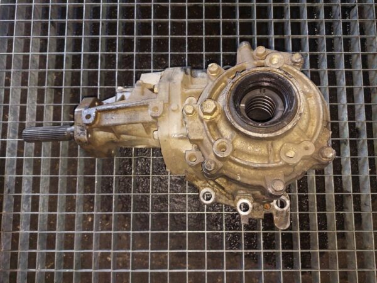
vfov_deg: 54.9
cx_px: 188
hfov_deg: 69.4
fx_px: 272
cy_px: 142
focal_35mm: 25
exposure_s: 1/100
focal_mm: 5.23
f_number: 1.8
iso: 250
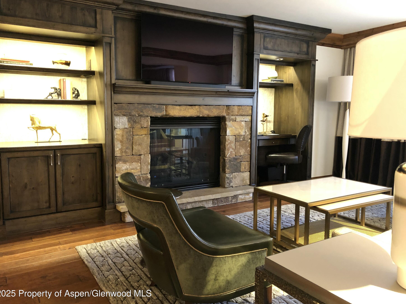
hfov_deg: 61.7
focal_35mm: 29
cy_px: 150
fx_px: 340
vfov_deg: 48.2
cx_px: 199
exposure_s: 1/4
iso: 100
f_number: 1.8
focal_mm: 3.99
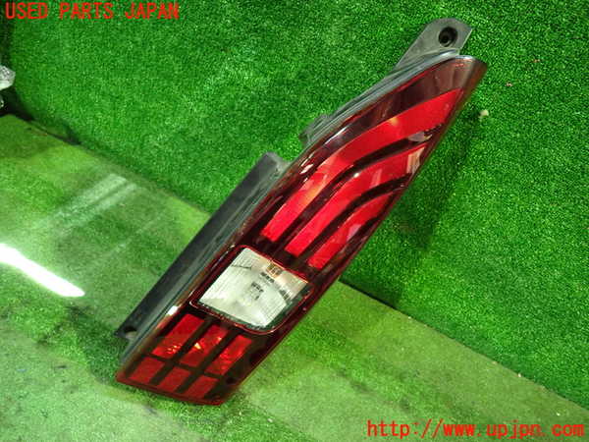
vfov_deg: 54.9
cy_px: 221
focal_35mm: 25
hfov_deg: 69.4
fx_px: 425
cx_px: 294
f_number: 2
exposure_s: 1/30
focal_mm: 4.5
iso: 800
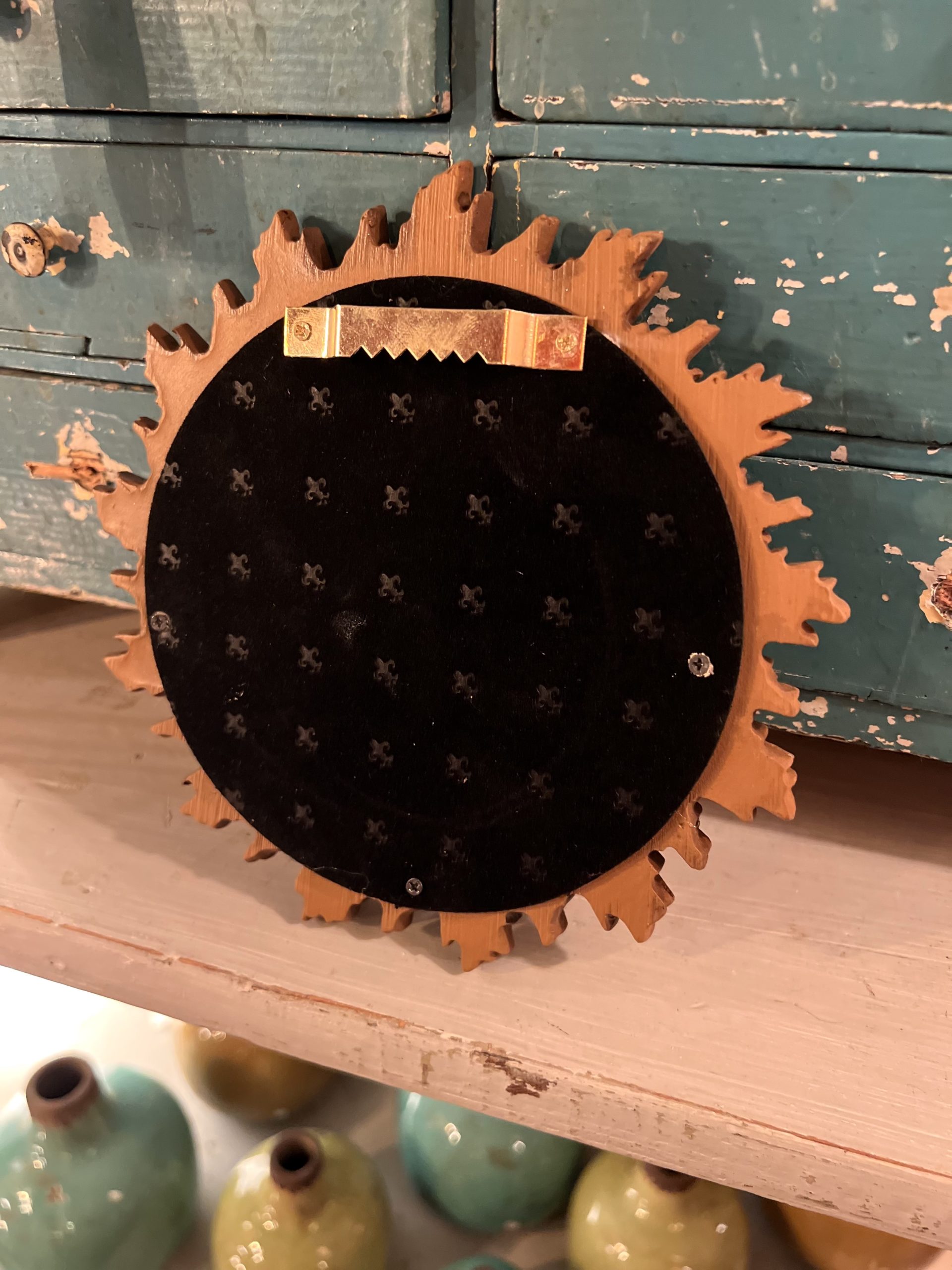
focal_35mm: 26
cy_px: 635
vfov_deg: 67.3
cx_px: 476
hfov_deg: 53.1
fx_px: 953
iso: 500
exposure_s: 1/33
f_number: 1.5
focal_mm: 5.7
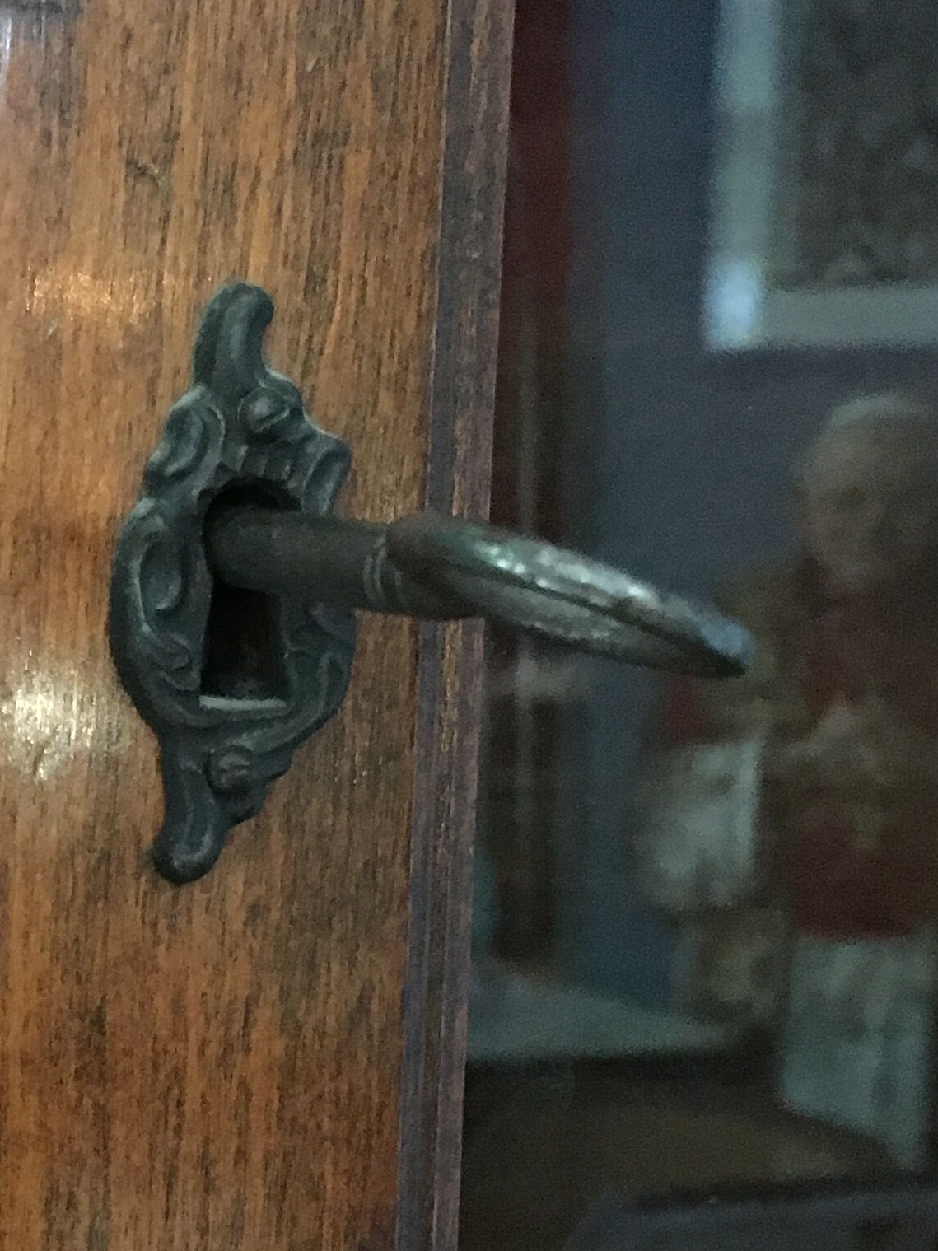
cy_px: 796
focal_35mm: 77
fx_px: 2782
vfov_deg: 25.3
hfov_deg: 18.1
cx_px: -219
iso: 500
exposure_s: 1/17
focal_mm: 4.15
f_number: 2.2
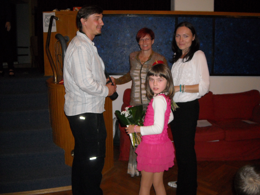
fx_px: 263
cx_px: 130
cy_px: 98
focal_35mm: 35
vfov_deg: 40.7
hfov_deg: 52.6
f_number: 2.8
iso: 400
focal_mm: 5.7
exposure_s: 1/60
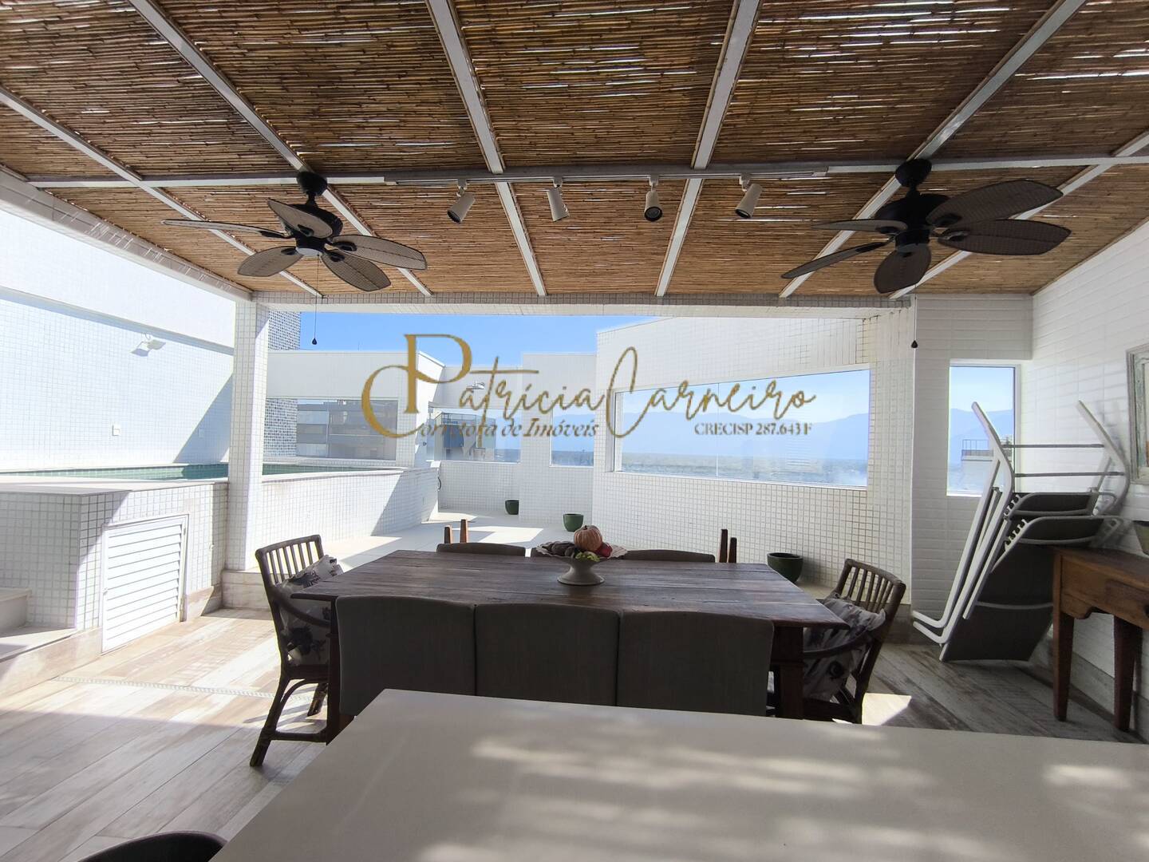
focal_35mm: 16
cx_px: 574
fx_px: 531
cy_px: 431
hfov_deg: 94.5
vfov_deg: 78.1
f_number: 2.2
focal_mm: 1.65
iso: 50
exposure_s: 1/1304
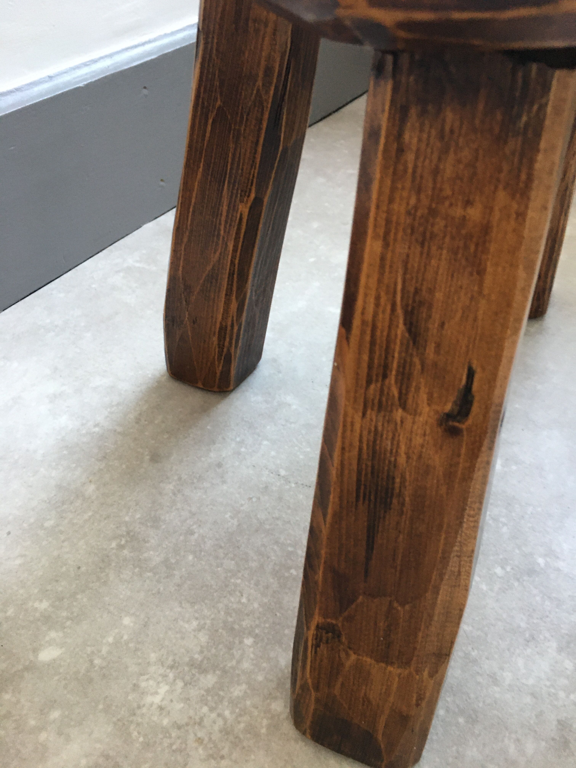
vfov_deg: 61.7
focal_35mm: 29
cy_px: 384
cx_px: 288
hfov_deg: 48.2
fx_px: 643
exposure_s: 1/33
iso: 160
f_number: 2.2
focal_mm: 4.15
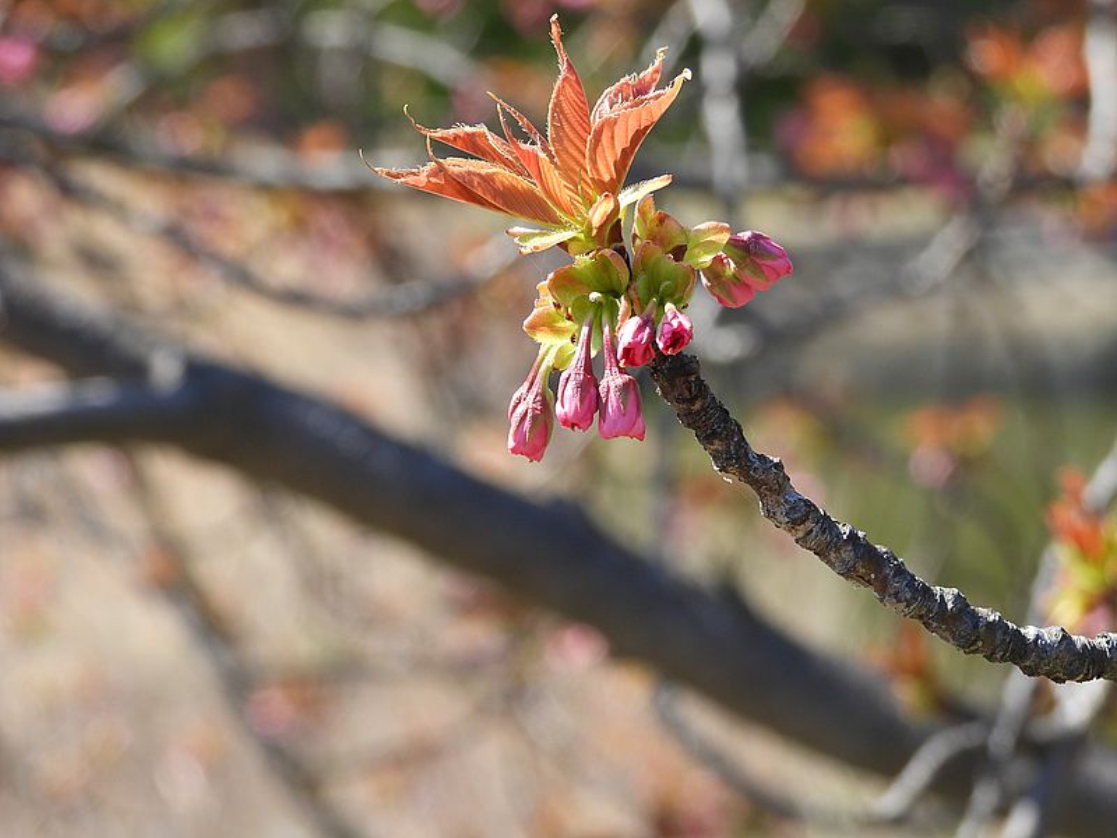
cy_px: 419
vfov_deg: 6.8
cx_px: 558
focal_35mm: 220
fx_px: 7099
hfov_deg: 9.0
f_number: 4.5
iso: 100
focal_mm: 39.3
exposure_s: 1/250
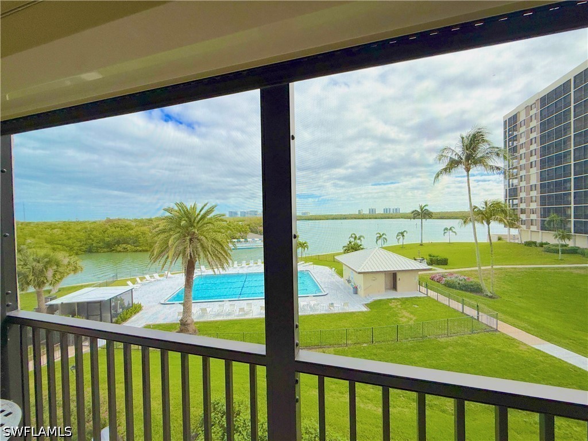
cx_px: 294
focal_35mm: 14
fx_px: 238
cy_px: 220
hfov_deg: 102.1
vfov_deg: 85.7
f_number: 2.2
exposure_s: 1/1848
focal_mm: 2.22
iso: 50
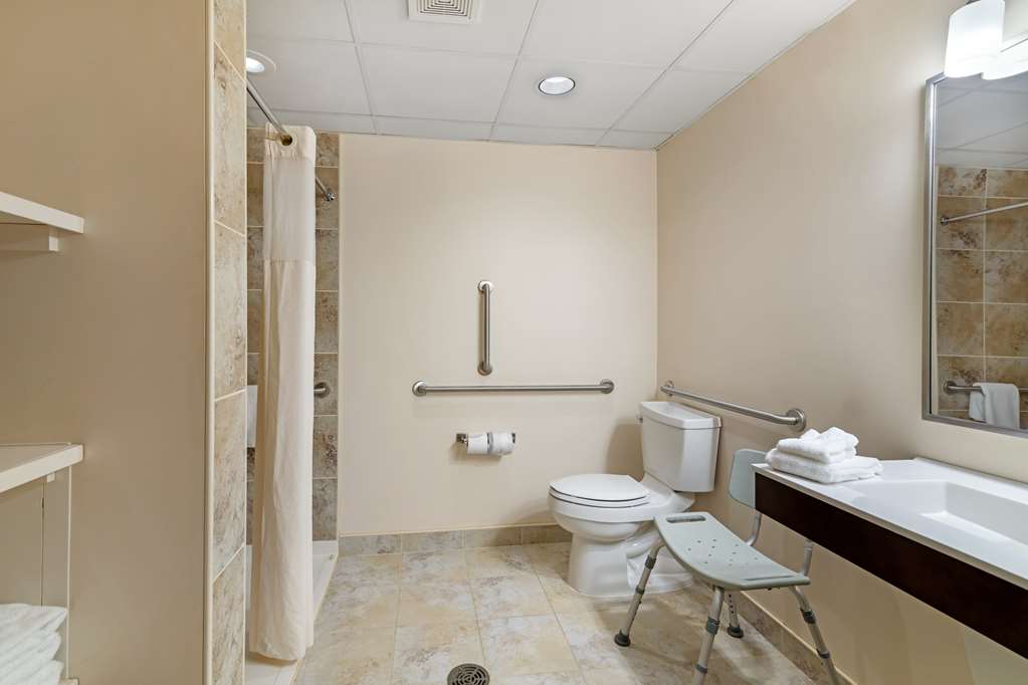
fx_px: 457
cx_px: 514
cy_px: 342
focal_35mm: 16
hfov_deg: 96.7
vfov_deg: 73.7
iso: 100
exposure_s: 1/6
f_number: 9
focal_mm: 16
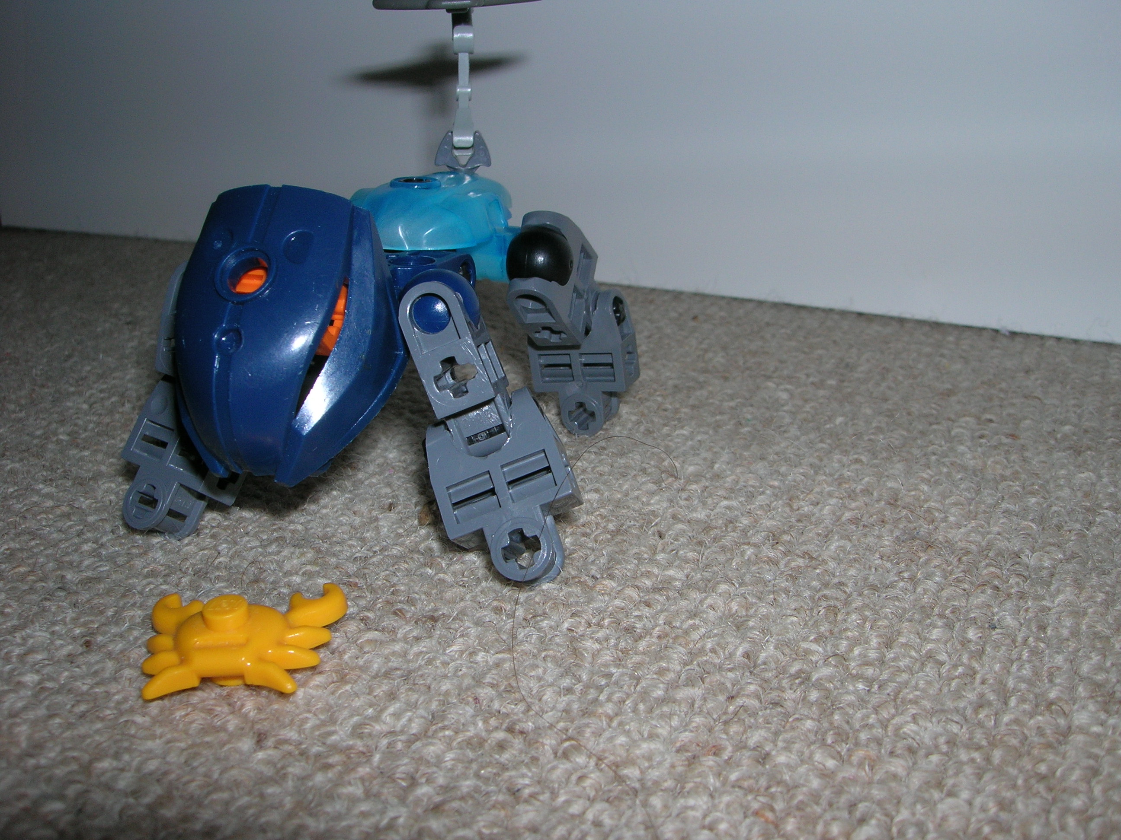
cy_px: 420
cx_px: 560
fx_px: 1101
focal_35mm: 34
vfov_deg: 41.8
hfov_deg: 54.0
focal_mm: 5.7
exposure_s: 1/60.1
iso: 50
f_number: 4.9
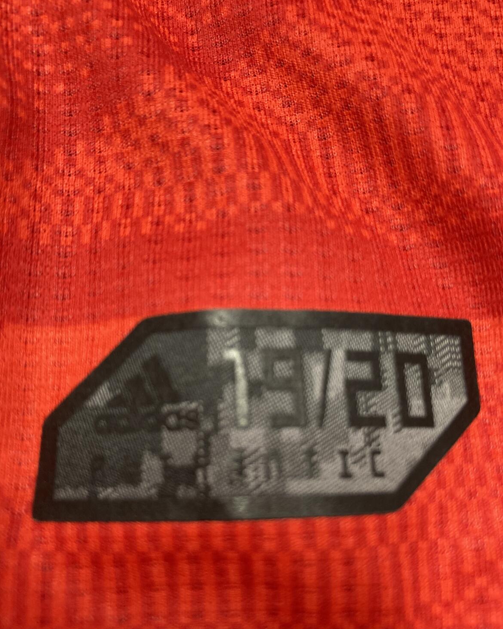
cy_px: 338
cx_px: 258
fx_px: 558
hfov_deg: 48.5
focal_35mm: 30
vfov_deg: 58.7
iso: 320
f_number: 1.8
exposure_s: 1/50
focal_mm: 3.99
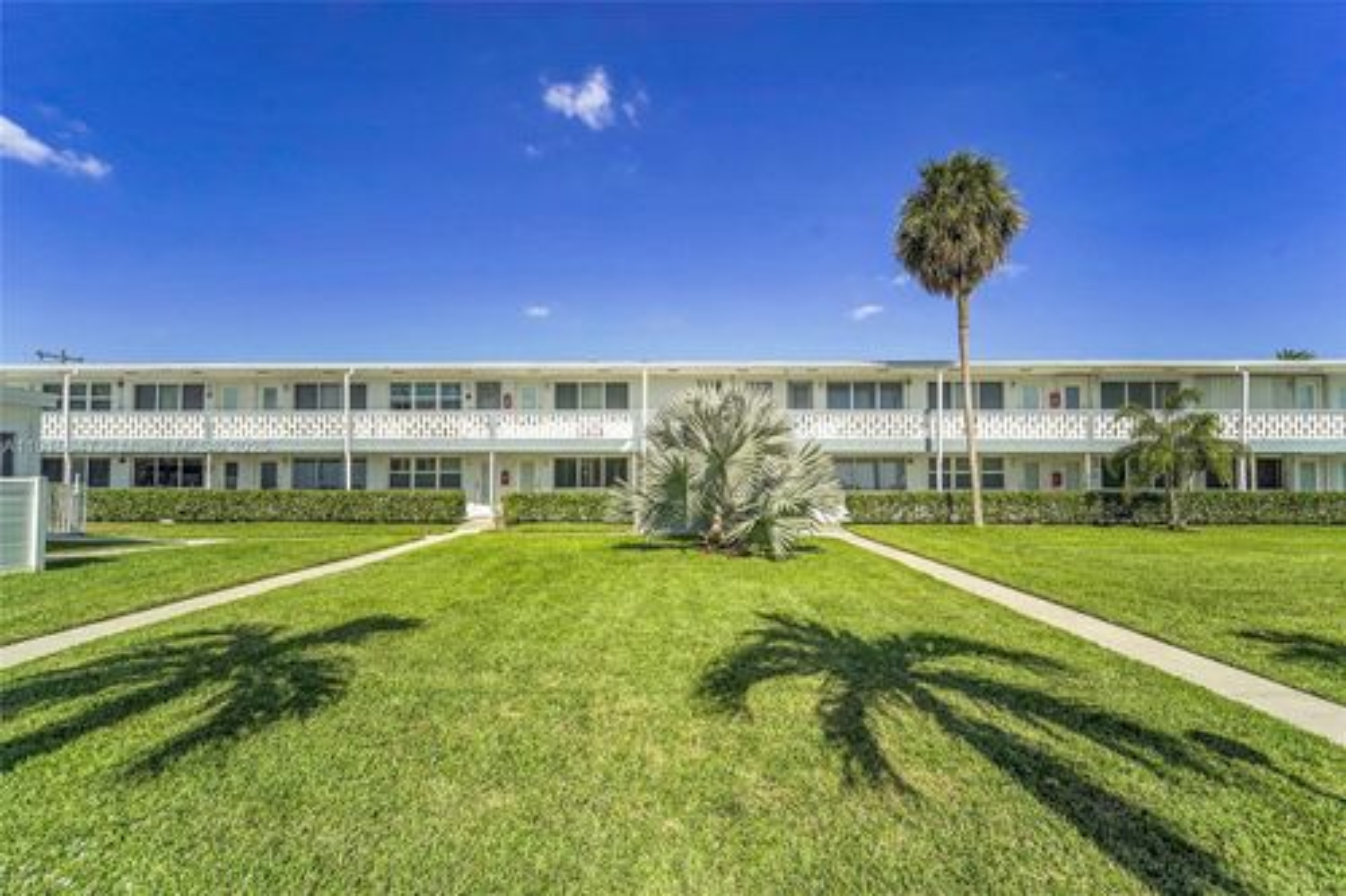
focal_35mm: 14
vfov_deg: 81.2
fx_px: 523
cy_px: 448
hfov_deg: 104.3
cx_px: 673
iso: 400
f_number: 8
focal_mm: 14
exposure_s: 1/640
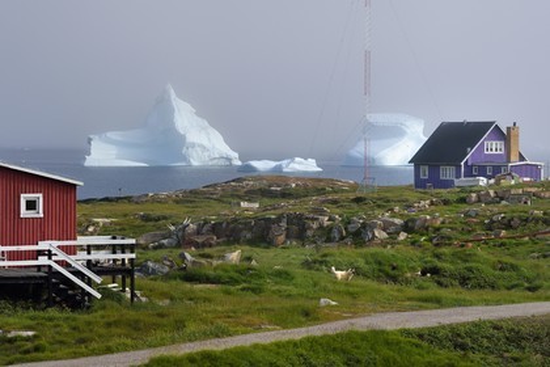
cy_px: 184
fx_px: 1986
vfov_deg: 10.5
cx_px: 275
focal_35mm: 130
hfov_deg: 15.8
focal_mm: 130
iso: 200
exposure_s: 1/250
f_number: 14
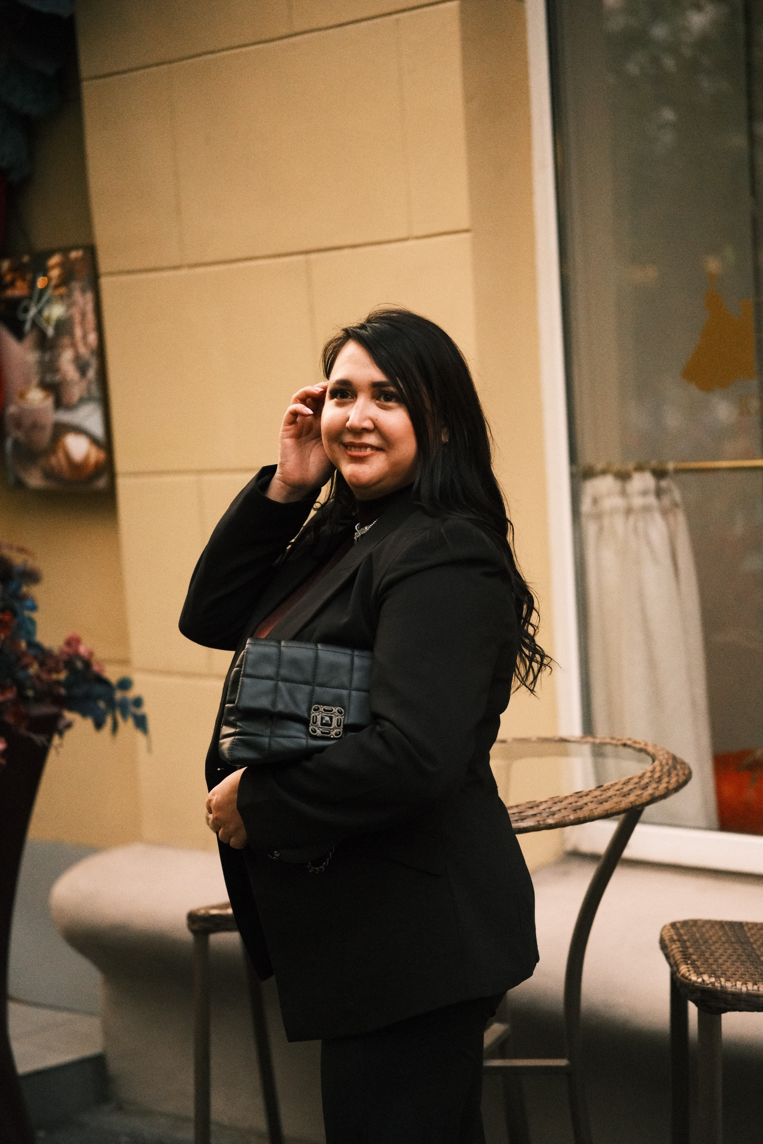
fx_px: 2670
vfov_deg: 24.2
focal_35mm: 84
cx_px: 382
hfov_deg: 16.3
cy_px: 572
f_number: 1.7
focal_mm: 56
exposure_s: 1/4000
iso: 6400
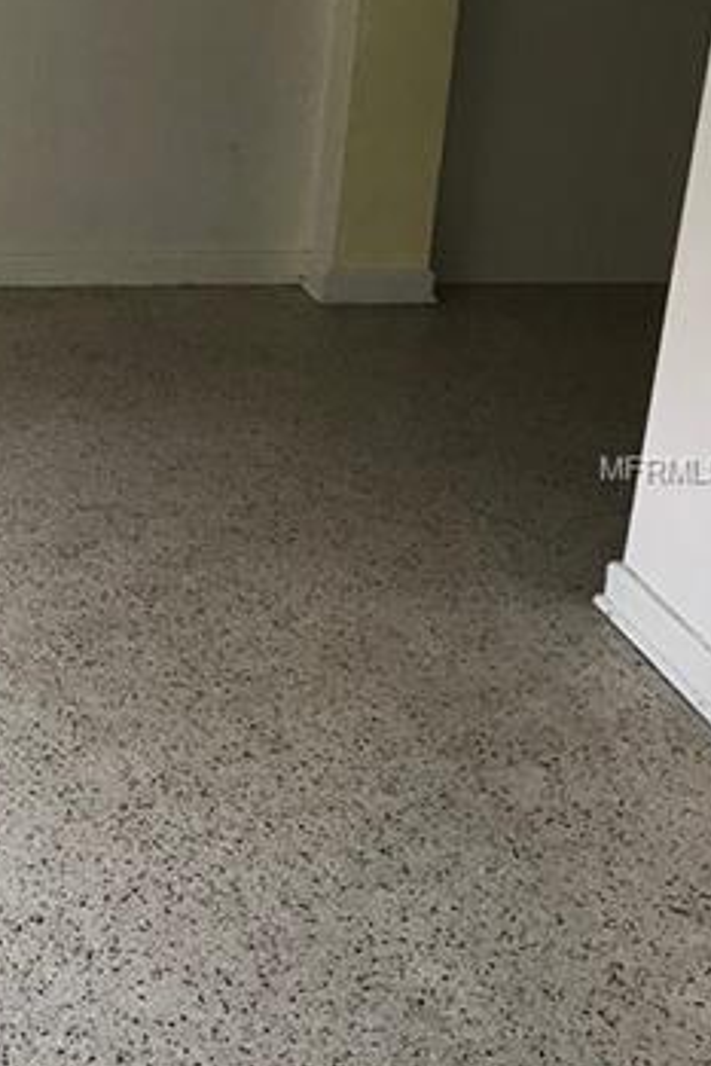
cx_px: -140
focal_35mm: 64
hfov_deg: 20.0
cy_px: 470
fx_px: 1894
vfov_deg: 31.4
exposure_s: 1/30
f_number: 1.8
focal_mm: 3.99
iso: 20
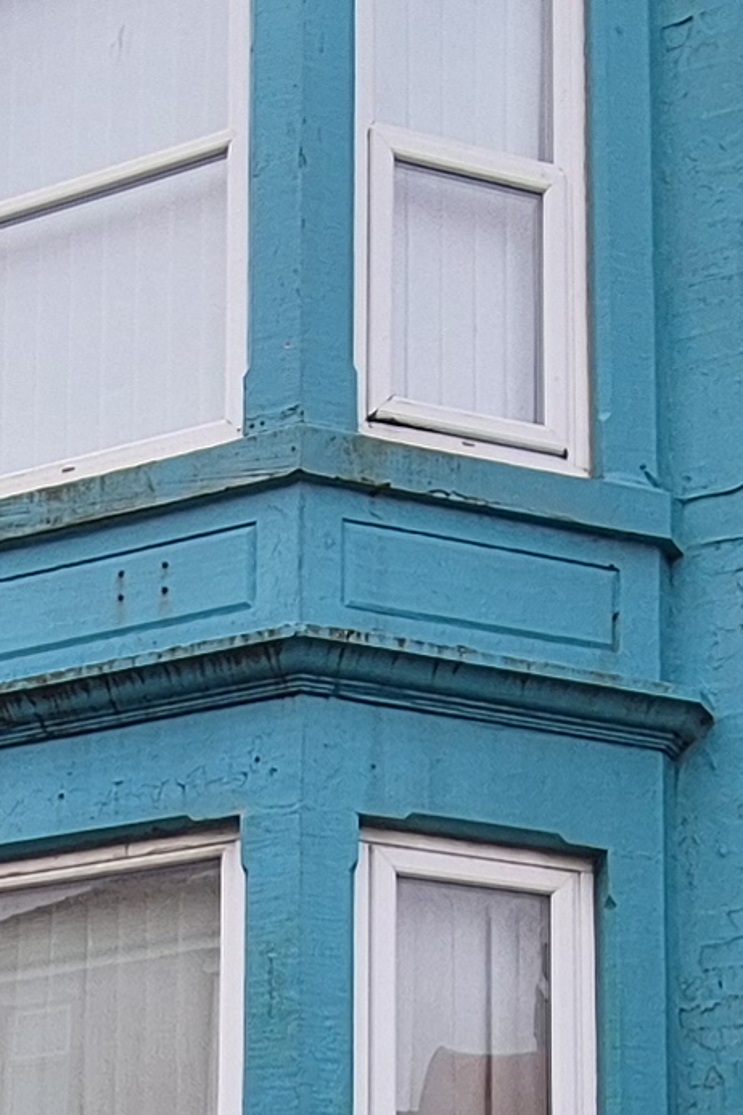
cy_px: 1229
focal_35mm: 78
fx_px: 2415
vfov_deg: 24.3
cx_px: 21
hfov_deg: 17.1
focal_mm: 2.2
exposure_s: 1/138
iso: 50
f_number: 2.2
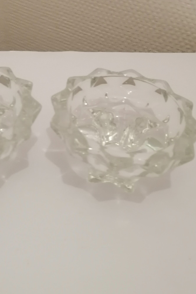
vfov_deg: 42.8
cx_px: 35
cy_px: 65
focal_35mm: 44
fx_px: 359
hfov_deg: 29.7
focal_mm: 3.96
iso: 250
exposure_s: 1/33.3
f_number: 1.8
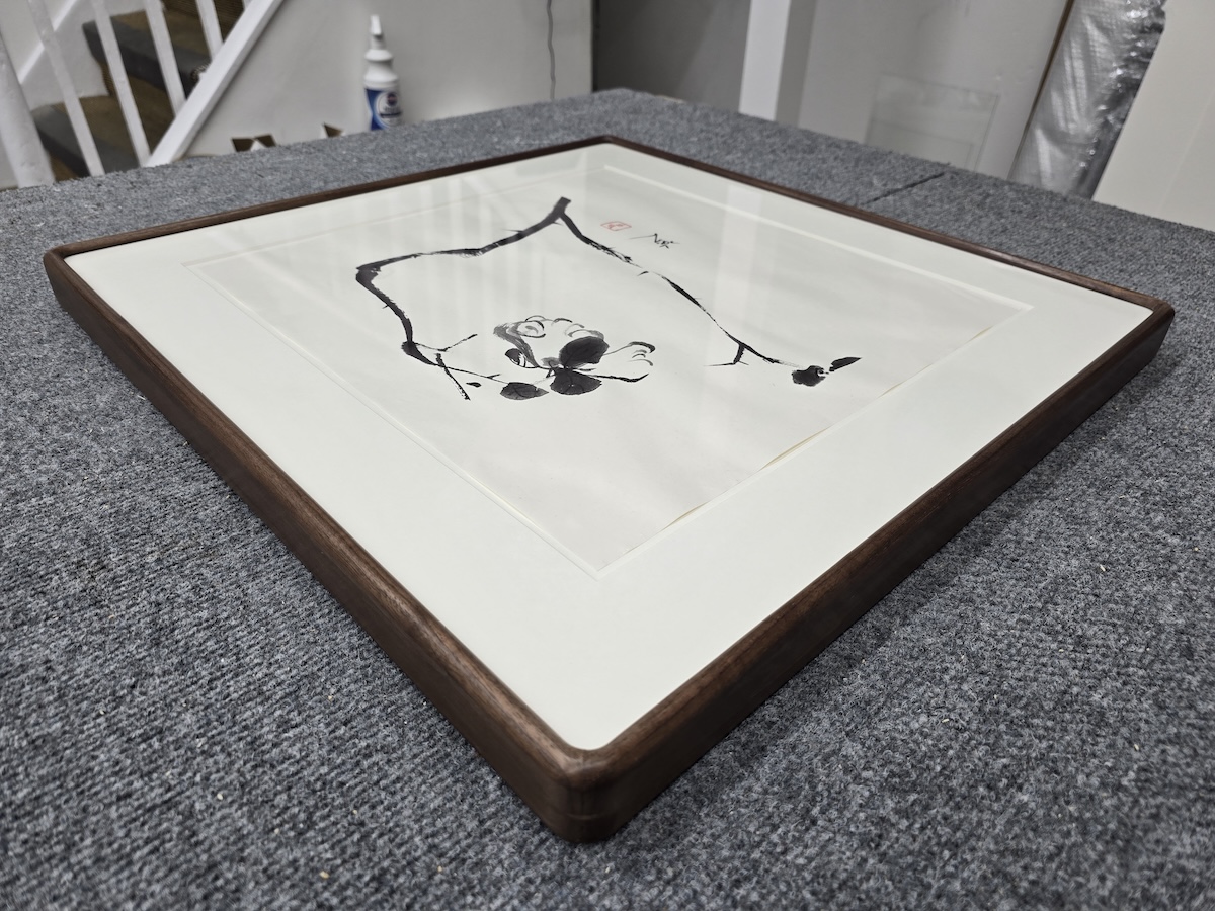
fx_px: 807
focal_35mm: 23
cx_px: 608
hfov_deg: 73.9
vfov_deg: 58.9
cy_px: 456
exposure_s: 1/100
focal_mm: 6.3
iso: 32
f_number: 1.7
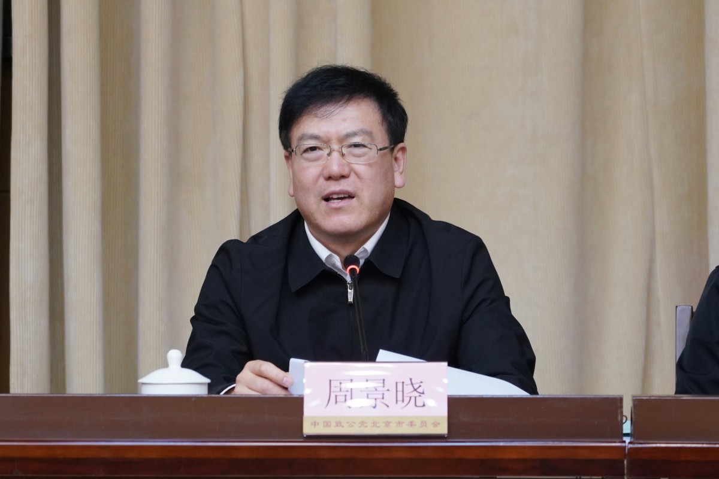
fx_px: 2097
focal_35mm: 105
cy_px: 240
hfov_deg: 19.5
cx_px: 360
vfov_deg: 13.0
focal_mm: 105
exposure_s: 1/100
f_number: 4
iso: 1250
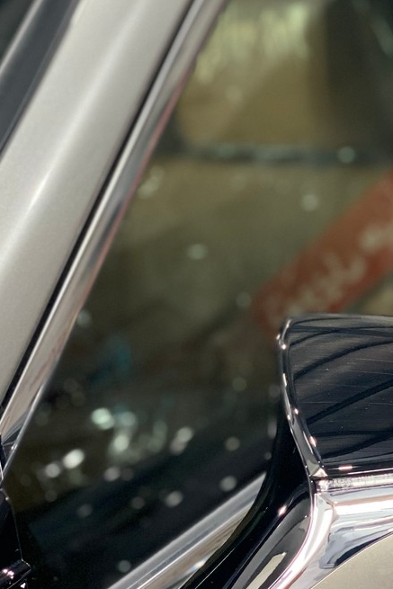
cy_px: 343
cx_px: 348
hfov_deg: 12.4
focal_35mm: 110
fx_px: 1800
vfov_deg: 18.6
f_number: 2
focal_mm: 6
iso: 250
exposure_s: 1/77
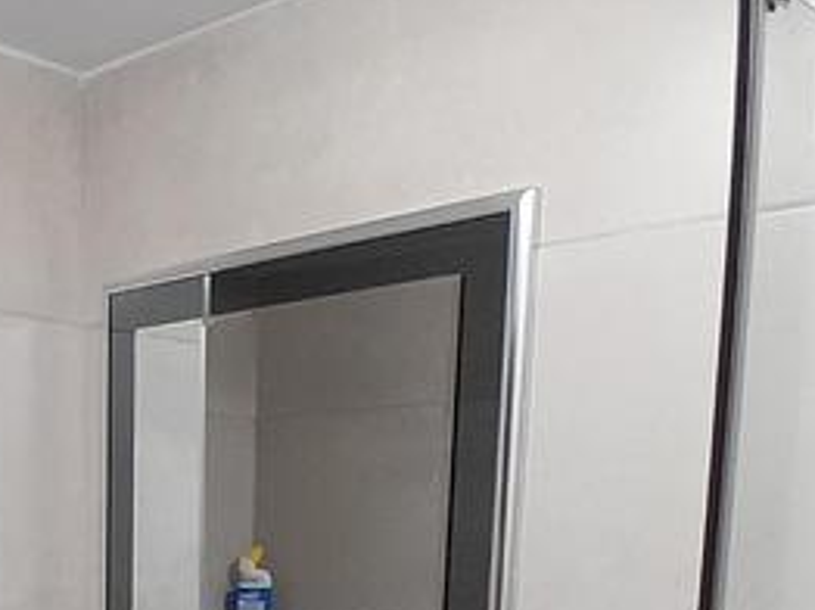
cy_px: 769
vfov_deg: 24.7
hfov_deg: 35.0
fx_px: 1223
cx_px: 103
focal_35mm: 52
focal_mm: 1.46
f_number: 2.2
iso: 160
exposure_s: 1/33
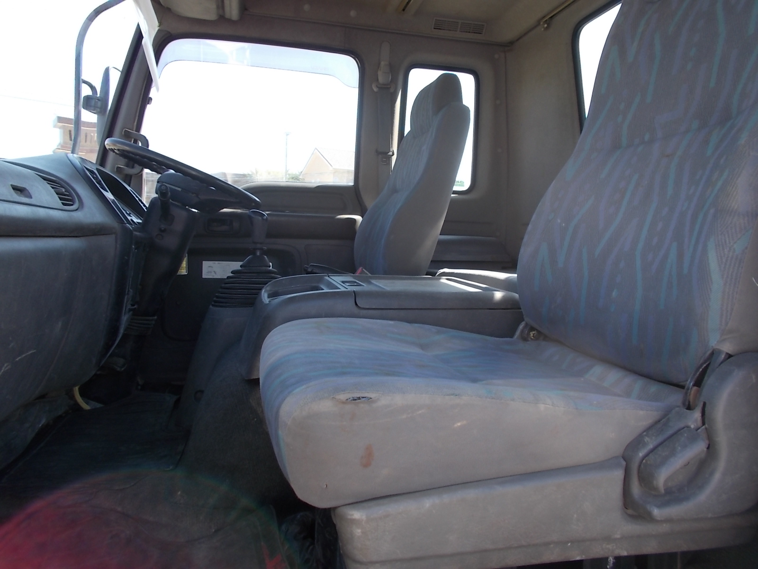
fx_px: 569
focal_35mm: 26
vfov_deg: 53.1
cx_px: 379
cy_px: 284
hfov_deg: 67.3
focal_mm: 4.6
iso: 80
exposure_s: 1/125
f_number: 3.2
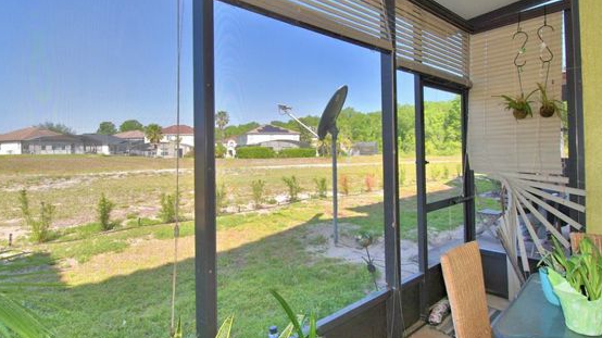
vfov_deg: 55.6
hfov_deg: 86.6
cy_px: 146
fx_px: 319
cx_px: 318
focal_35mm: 20
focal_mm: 10
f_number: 7.1
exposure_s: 1/250
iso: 100
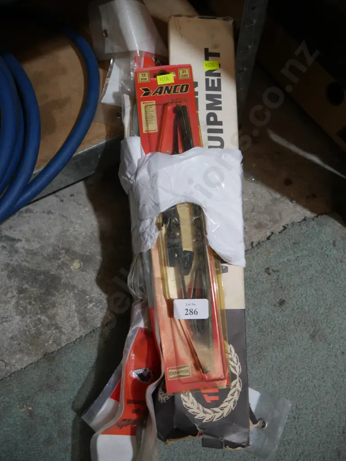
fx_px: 373
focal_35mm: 28
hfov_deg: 49.8
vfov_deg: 63.4
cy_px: 230
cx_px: 173
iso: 250
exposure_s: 1/60
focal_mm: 14
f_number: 3.5
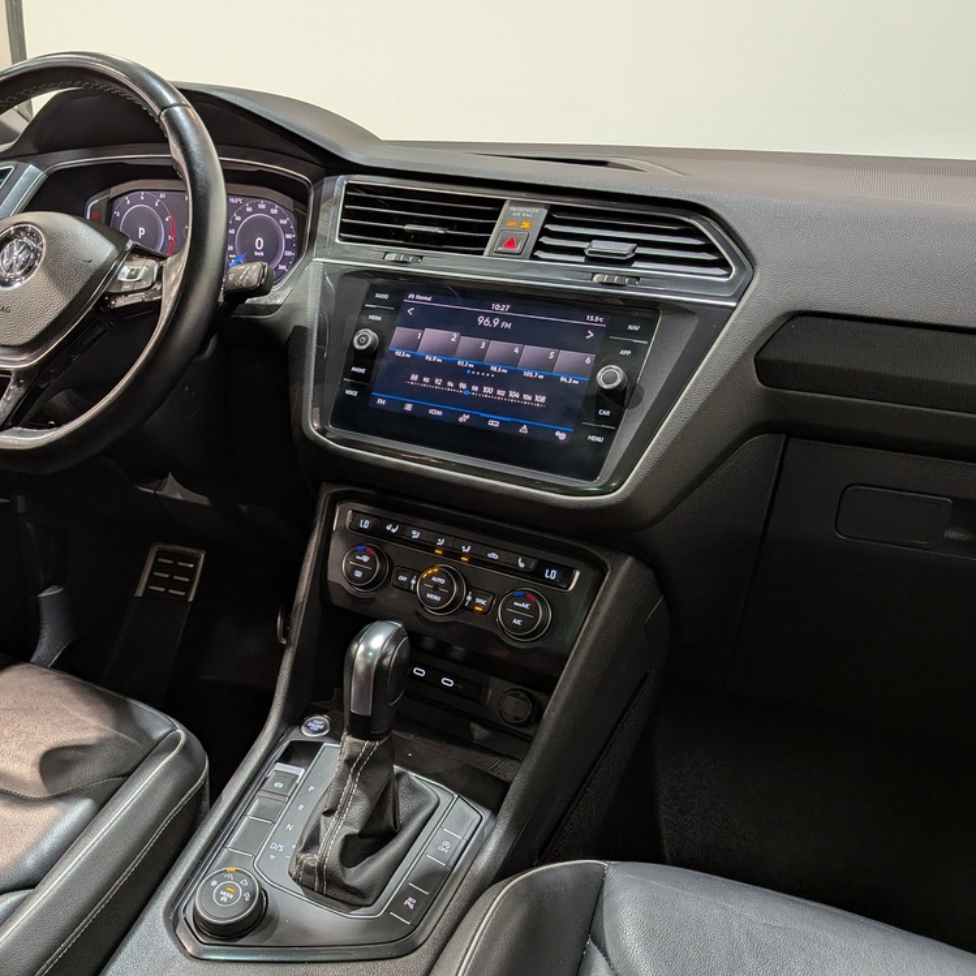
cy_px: 486
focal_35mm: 29
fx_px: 925
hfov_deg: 54.9
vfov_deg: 55.6
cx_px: 354
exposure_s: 1/30
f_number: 1.7
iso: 51
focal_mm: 4.53
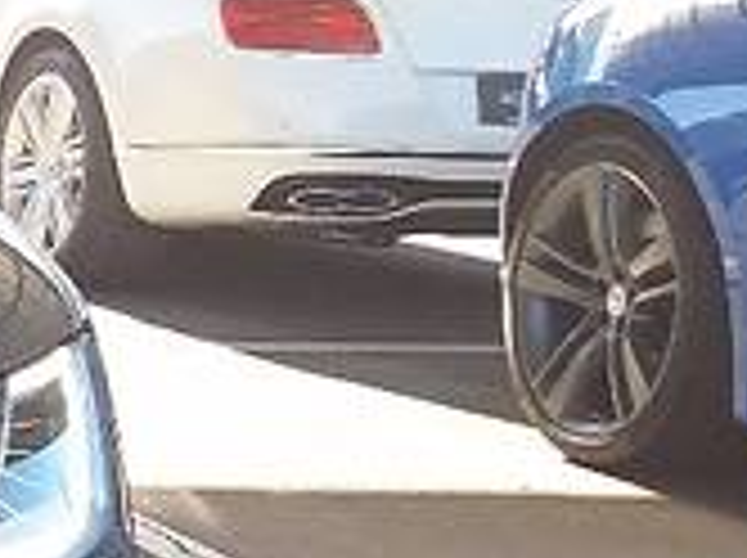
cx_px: -986
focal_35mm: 135
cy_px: 256
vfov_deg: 11.0
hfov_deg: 12.1
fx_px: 2909
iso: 64
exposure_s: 1/195
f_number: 1.9
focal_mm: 3.7
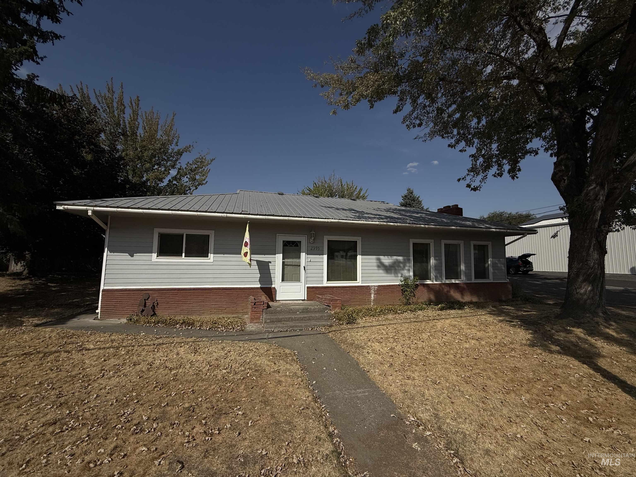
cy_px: 238
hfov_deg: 102.1
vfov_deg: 85.7
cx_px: 318
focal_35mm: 14
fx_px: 257
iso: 40
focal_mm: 2.22
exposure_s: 1/6803
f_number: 2.2
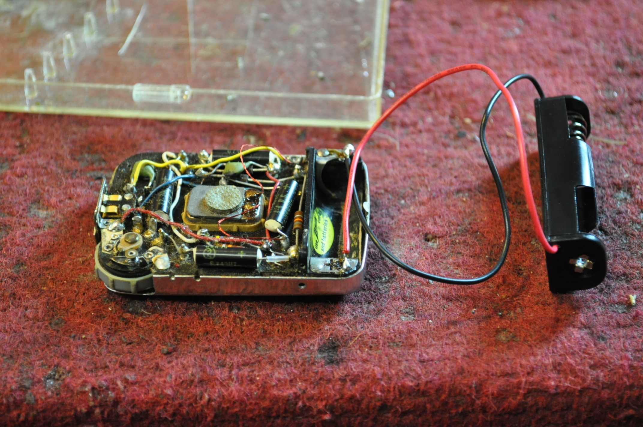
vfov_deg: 16.5
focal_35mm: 82
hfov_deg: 24.6
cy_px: 214
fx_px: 1472
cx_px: 322
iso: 1600
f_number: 5.6
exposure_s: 1/20
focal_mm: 55
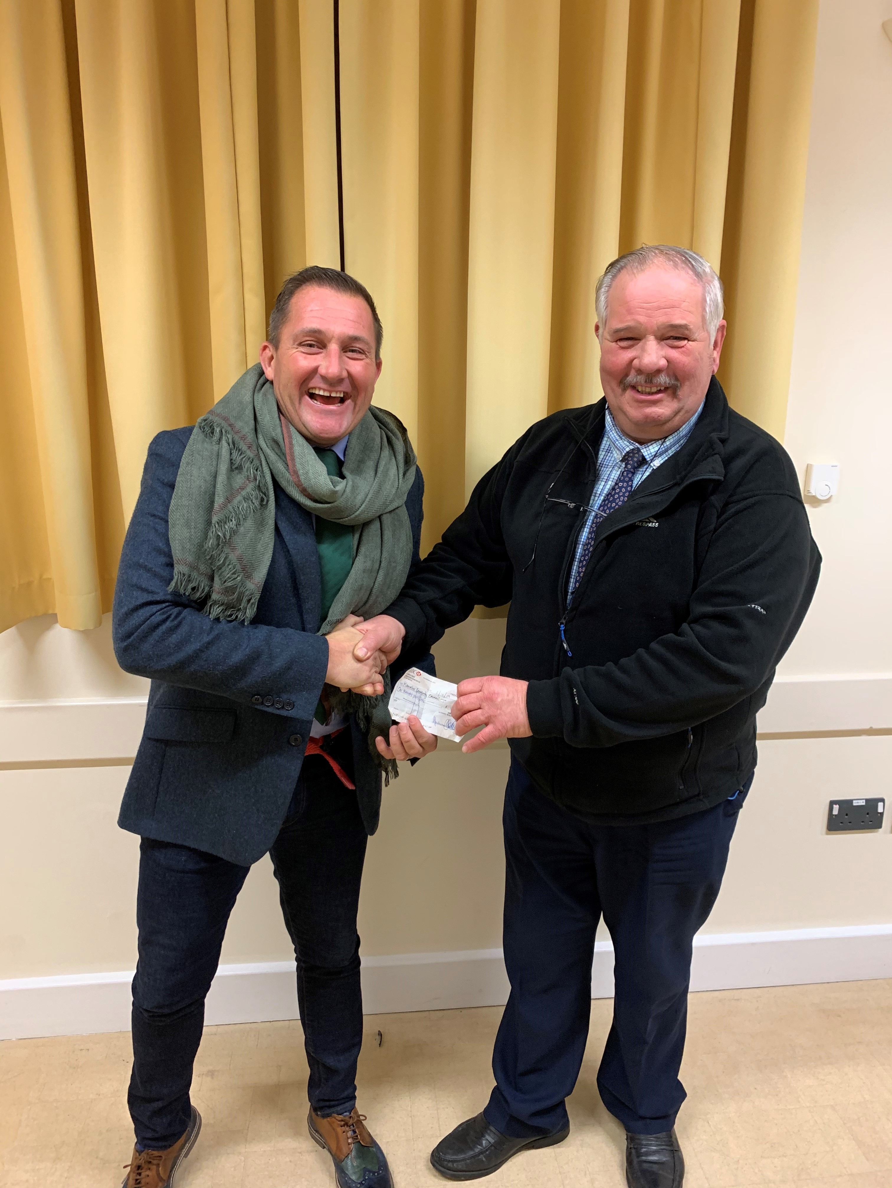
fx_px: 893
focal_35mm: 26
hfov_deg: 53.1
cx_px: 446
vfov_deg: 67.3
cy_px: 594
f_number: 1.8
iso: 160
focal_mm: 4.25
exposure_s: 1/50
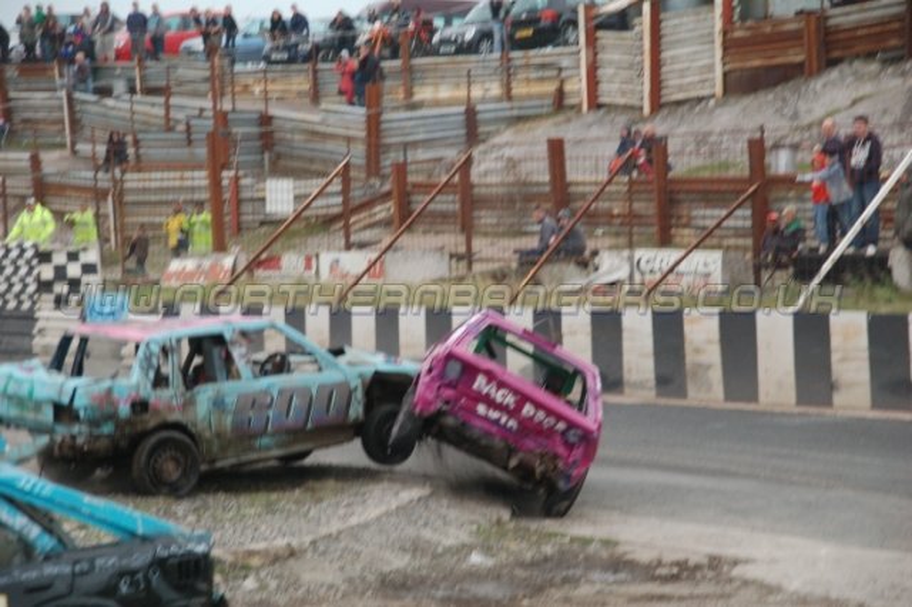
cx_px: 456
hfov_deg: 17.5
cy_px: 304
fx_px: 2962
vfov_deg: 11.7
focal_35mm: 117
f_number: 5.6
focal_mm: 78
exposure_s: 1/40
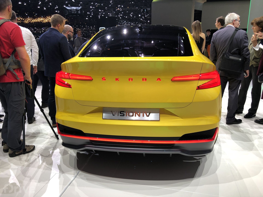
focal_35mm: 28
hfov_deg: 63.4
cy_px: 98
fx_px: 213
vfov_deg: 49.7
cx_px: 132
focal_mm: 3.99
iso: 25
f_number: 1.8
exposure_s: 1/83
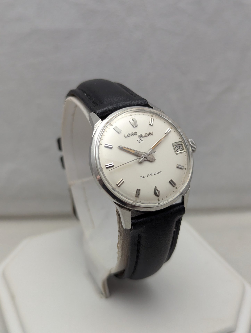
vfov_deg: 39.6
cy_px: 166
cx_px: 126
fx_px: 463
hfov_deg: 30.3
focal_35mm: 48
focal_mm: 6.81
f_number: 1.85
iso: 153
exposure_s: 1/60
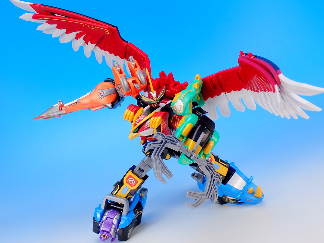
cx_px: 162
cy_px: 122
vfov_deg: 32.9
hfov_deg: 42.9
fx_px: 412
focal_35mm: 44
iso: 100
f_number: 11
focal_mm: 7.84
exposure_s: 1/1.6
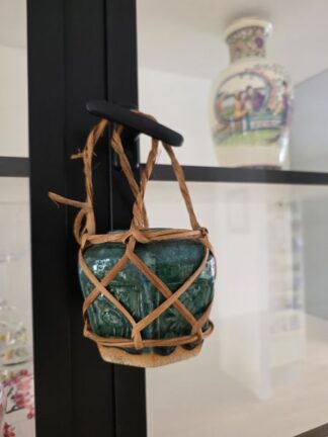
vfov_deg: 73.9
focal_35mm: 23
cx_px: 164
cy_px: 218
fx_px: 291
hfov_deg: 58.9
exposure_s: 1/120
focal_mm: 6.3
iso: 800
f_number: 1.7
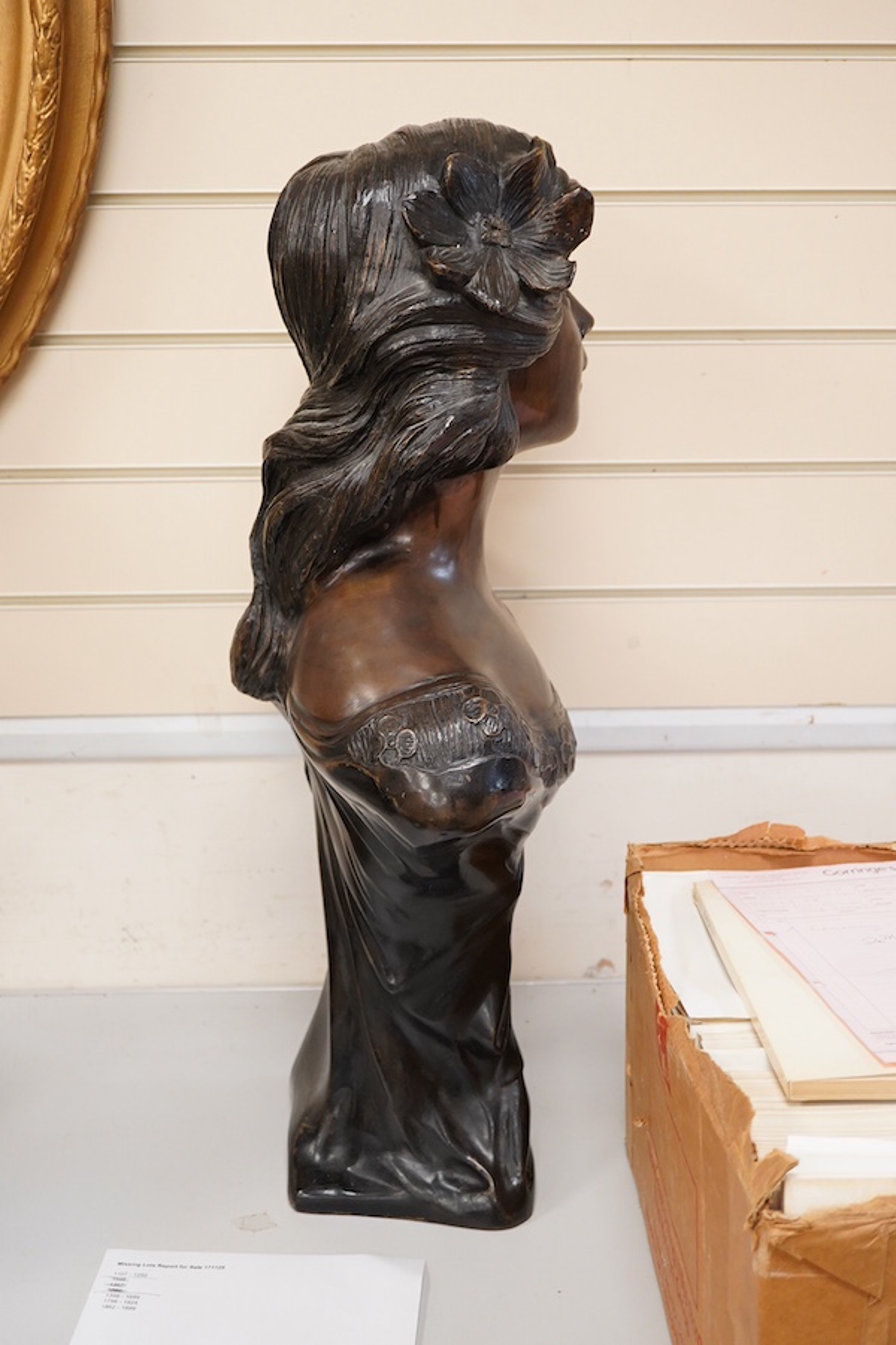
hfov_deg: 29.9
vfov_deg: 43.6
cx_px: 448
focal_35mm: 45
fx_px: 1680
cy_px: 672
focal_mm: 30
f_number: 3.5
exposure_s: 1/125
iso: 1250
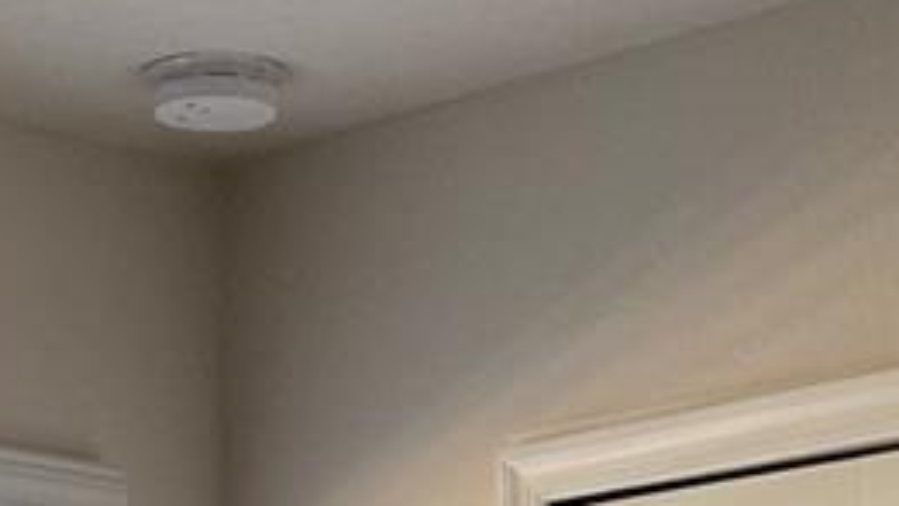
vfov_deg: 8.0
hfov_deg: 16.5
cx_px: 465
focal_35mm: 130
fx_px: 3100
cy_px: 1535
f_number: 1.8
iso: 125
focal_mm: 4.25
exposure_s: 1/120
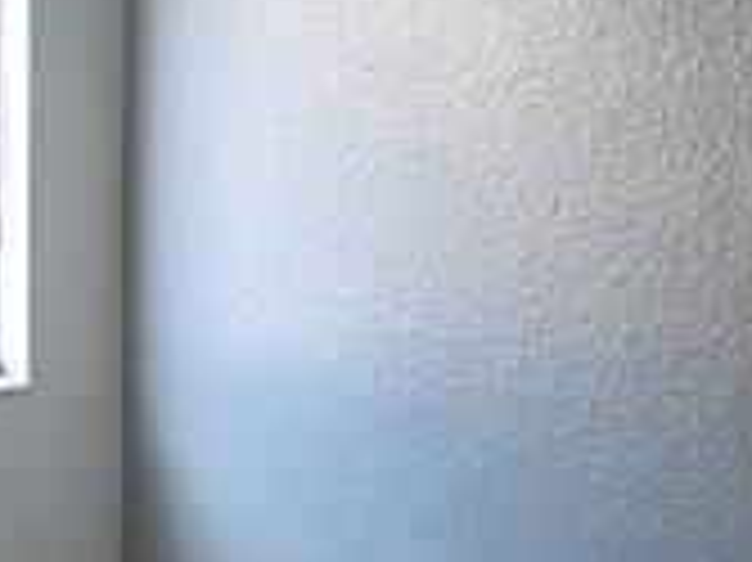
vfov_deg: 10.5
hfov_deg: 13.9
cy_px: 108
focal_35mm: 141
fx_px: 3061
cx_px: 590
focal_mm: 5.4
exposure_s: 1/60
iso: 125
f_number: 1.8
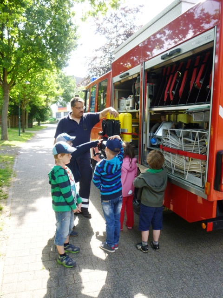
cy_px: 149
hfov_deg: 51.4
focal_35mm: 27
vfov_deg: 65.3
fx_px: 232
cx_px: 112
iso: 200
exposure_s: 1/200
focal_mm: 4.9
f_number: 3.3
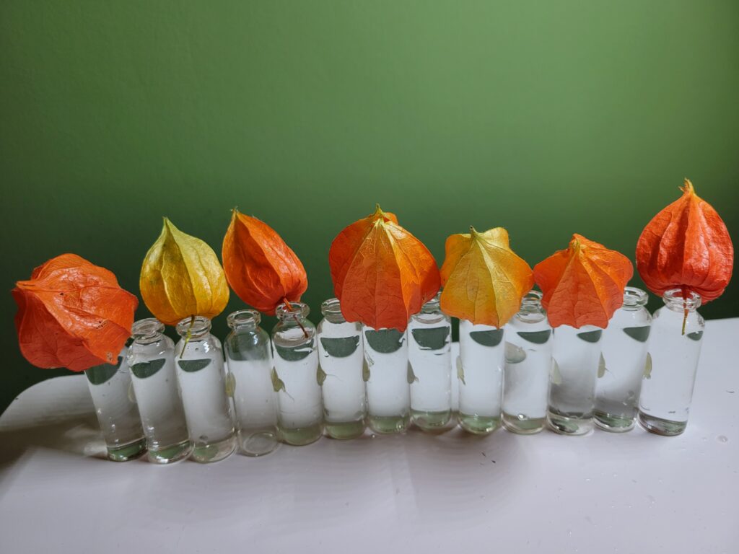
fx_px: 555
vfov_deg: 53.1
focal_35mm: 26
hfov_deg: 67.3
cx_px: 370
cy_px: 277
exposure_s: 1/107
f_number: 1.8
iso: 40
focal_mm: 5.4
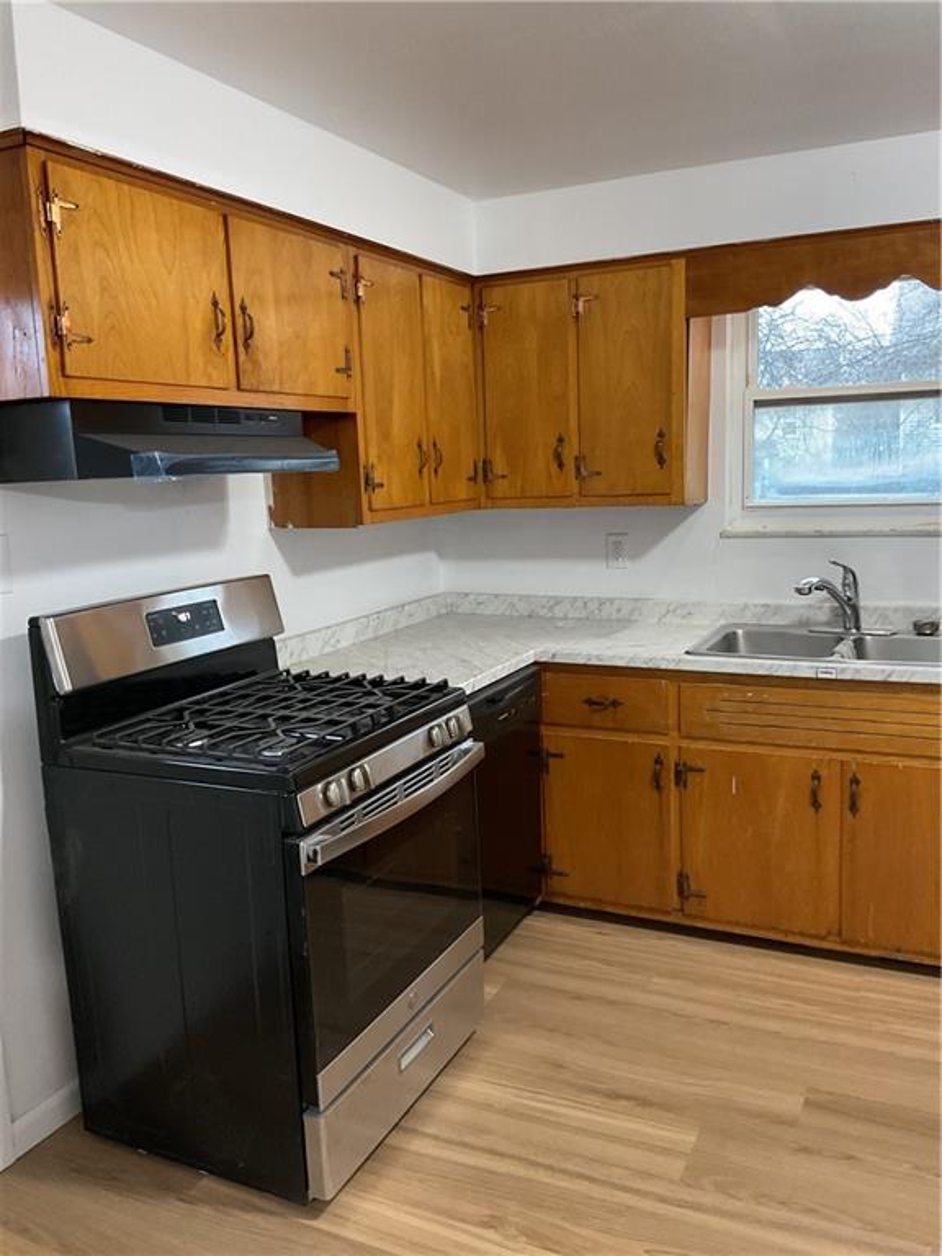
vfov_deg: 61.7
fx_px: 1052
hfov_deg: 48.2
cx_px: 471
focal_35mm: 29
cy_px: 628
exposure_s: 1/40
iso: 250
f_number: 1.8
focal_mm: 3
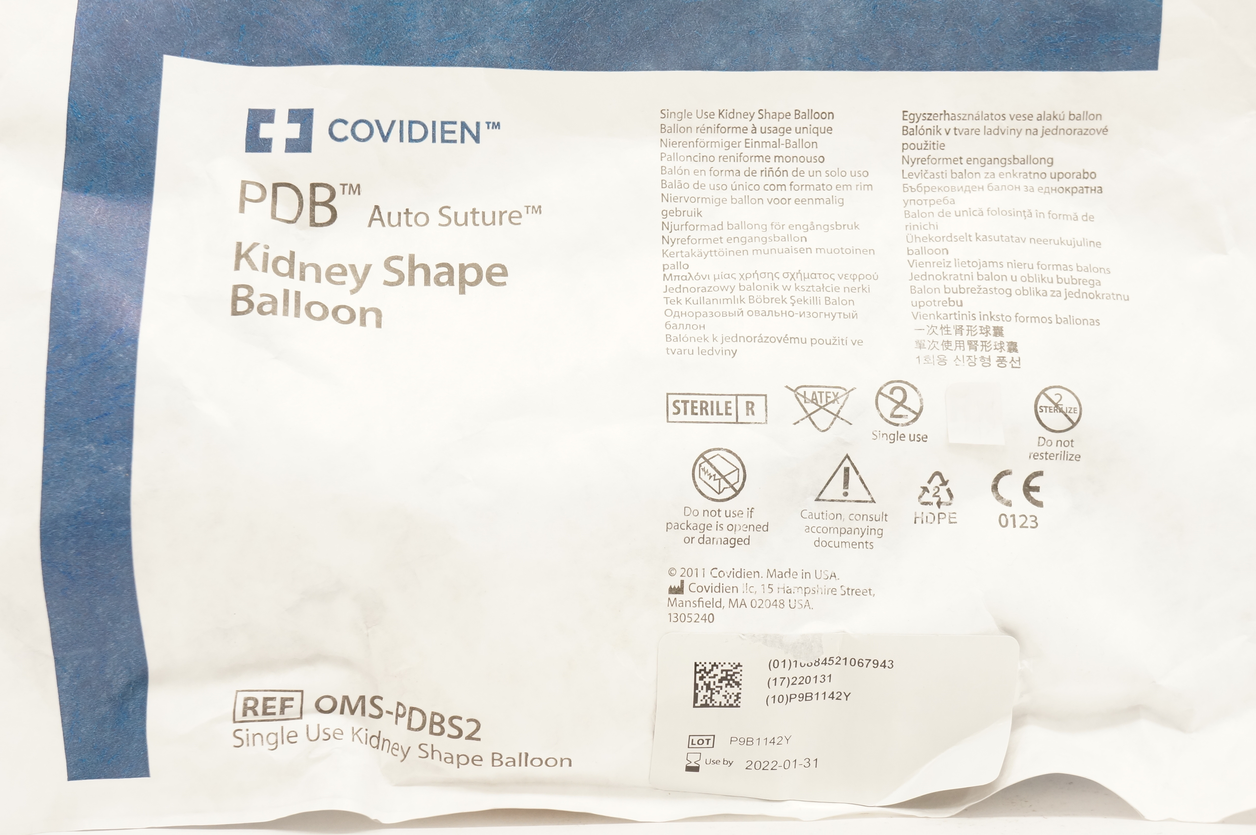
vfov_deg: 16.5
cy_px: 418
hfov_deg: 24.6
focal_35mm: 82
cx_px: 628
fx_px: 2875
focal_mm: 55
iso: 800
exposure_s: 1/50
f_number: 9
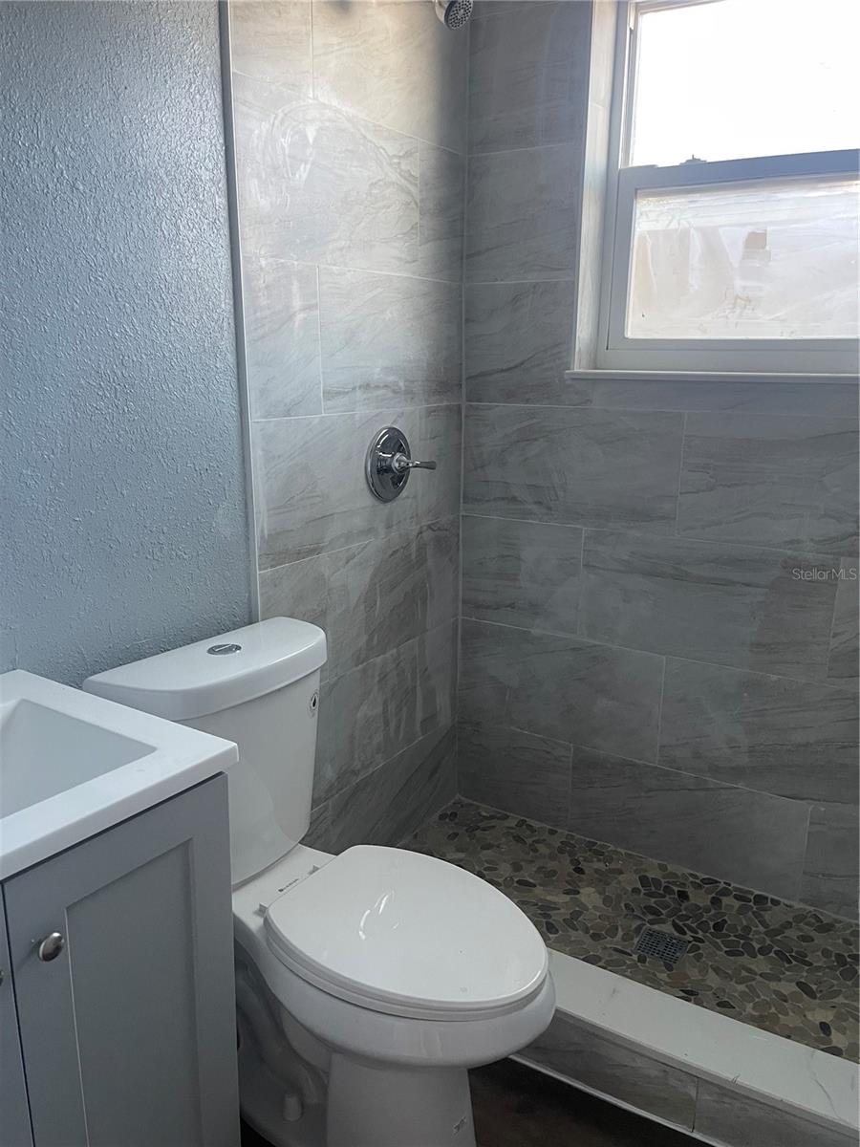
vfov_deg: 69.4
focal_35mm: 25
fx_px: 828
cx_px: 430
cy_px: 574
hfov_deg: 54.9
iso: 320
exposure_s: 1/60
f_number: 1.6
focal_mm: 5.1
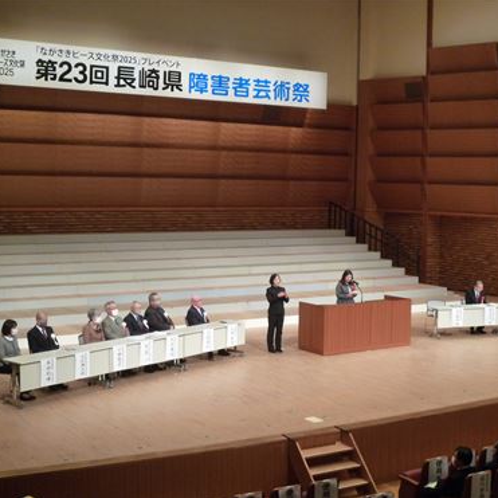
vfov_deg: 30.6
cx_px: 283
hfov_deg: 30.5
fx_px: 911
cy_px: 249
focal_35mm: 56
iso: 400
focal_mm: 8.3
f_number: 4.3
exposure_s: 1/30
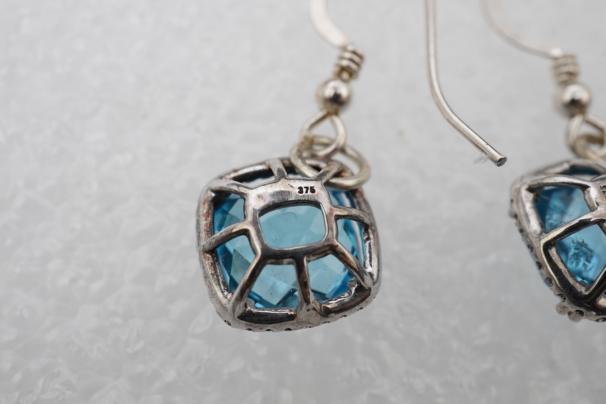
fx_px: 758
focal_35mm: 45
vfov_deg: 29.9
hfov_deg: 43.6
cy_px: 202
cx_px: 303
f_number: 16
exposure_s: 1/125
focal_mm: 30
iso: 400
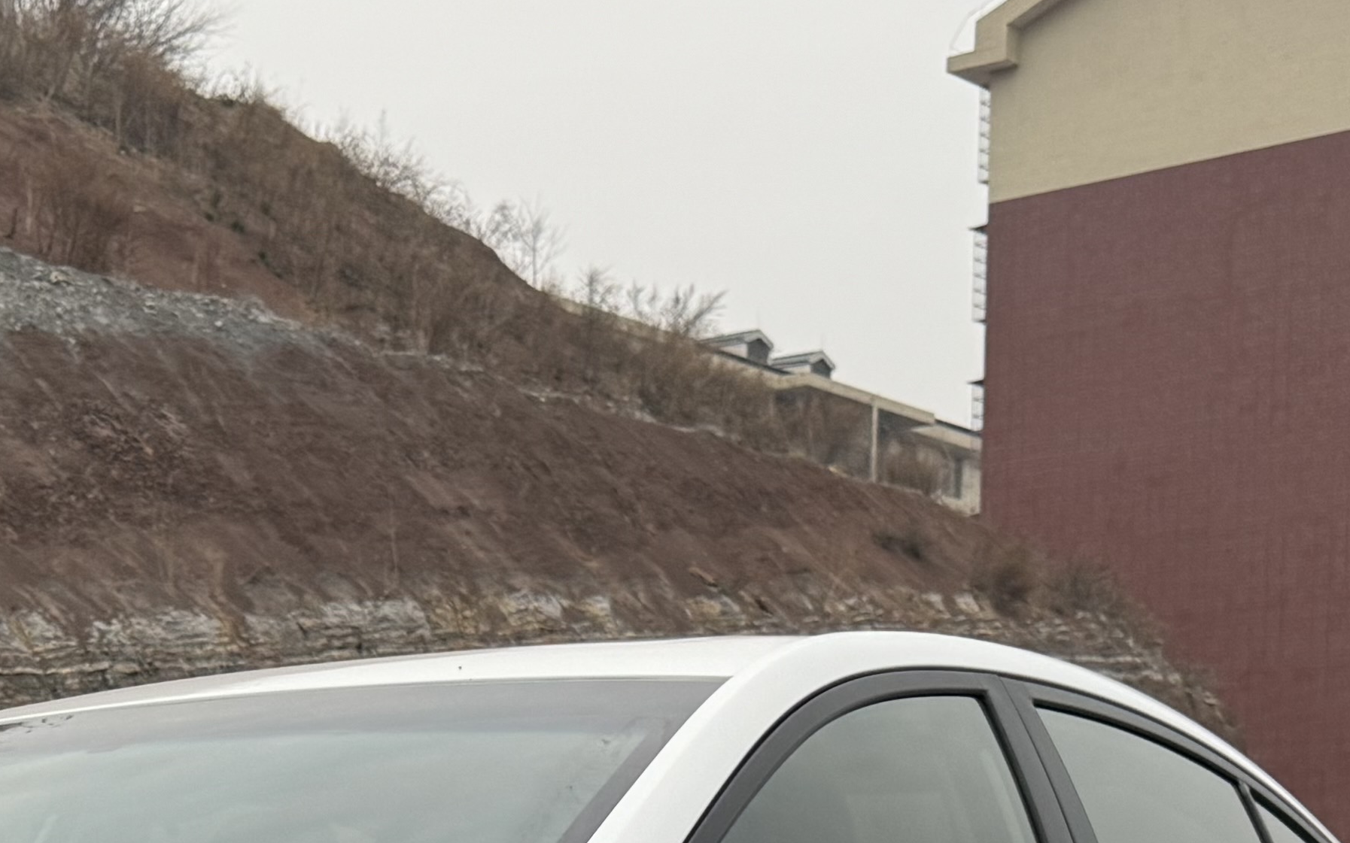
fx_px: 2980
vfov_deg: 15.0
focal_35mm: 81
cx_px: -123
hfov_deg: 23.9
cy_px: 1245
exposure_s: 1/121
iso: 125
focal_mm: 6.86
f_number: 1.78
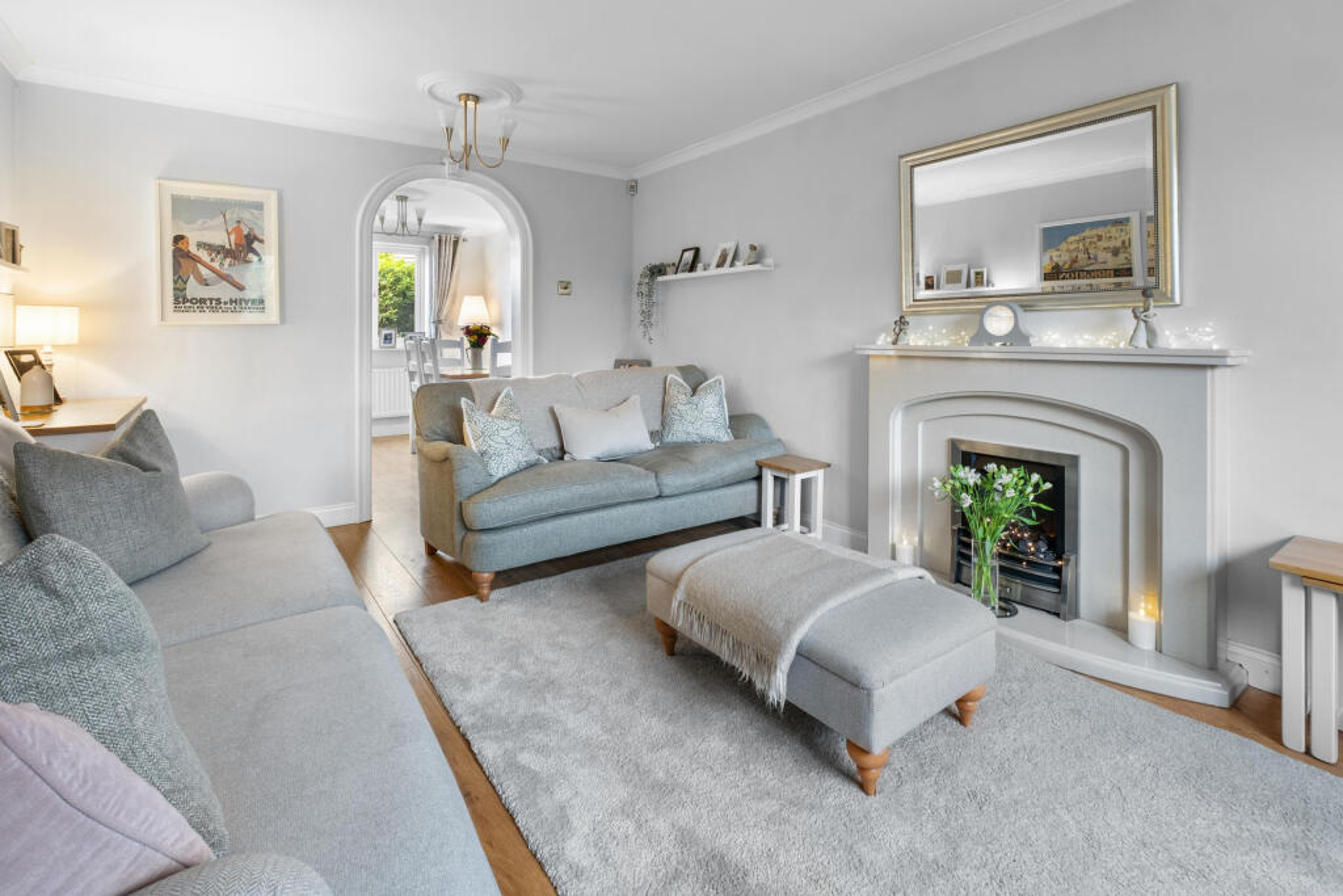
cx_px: 672
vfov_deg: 77.3
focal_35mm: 15
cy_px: 448
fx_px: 560
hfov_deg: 100.4
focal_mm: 10
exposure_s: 4.5
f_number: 8
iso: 160
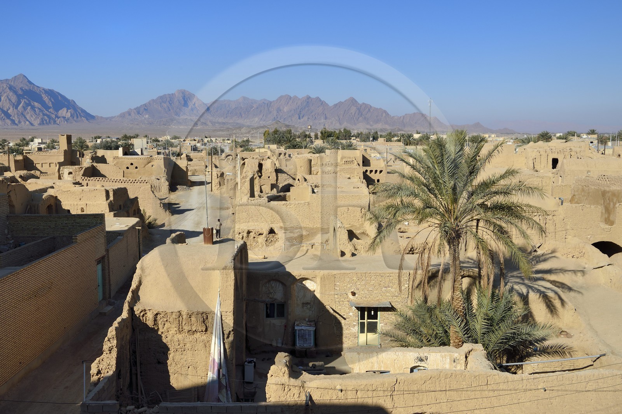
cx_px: 311
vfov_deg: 41.1
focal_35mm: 32
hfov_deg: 58.7
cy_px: 207
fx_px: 553
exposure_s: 1/200
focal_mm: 32
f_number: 14
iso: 200
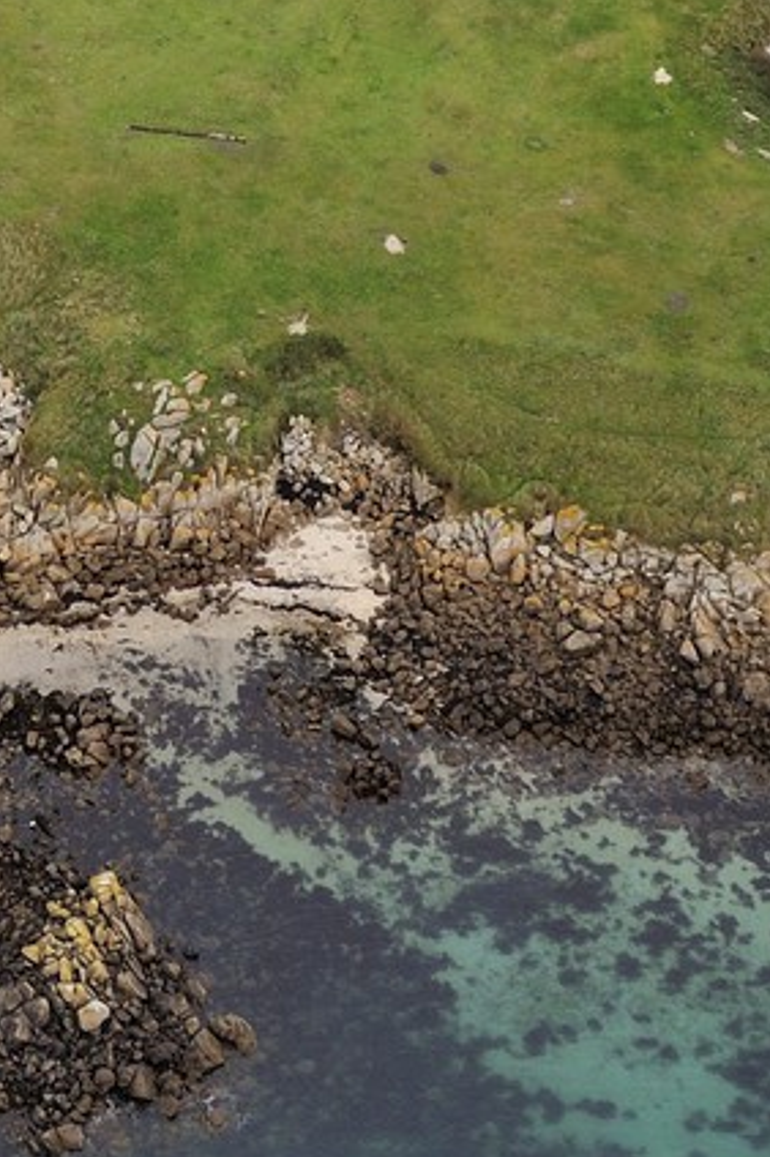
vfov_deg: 11.3
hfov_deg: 8.0
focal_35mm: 170
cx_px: -257
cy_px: -931
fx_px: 5463
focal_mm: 45
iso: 400
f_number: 4
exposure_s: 1/800
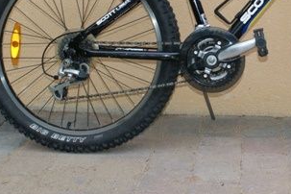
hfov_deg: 26.1
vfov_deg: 17.6
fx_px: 614
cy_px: 7
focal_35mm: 76
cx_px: 241
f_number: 5.6
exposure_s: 1/60
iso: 400
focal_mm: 24
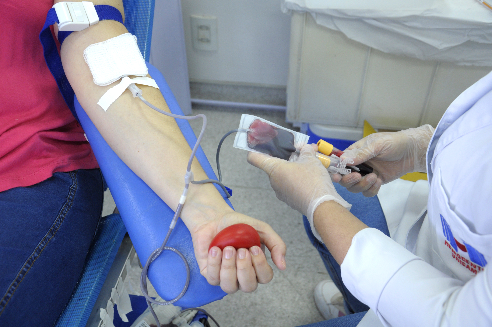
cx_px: 246
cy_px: 164
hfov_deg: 49.6
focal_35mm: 39
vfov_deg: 34.1
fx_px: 532
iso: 500
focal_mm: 26
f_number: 4
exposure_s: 1/50
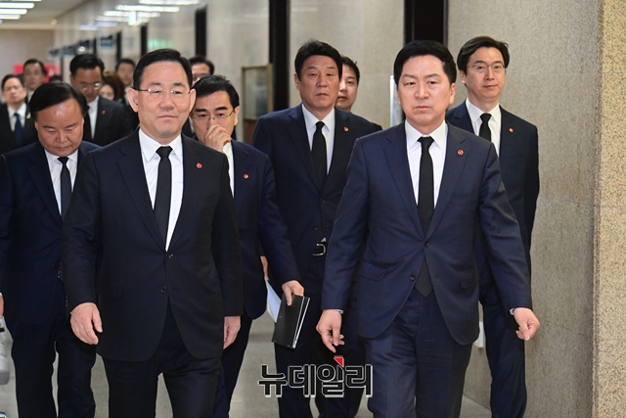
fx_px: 1948
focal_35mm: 112
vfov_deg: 12.2
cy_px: 209
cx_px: 313
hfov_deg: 18.3
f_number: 4.8
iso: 4000
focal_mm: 112
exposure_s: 1/200
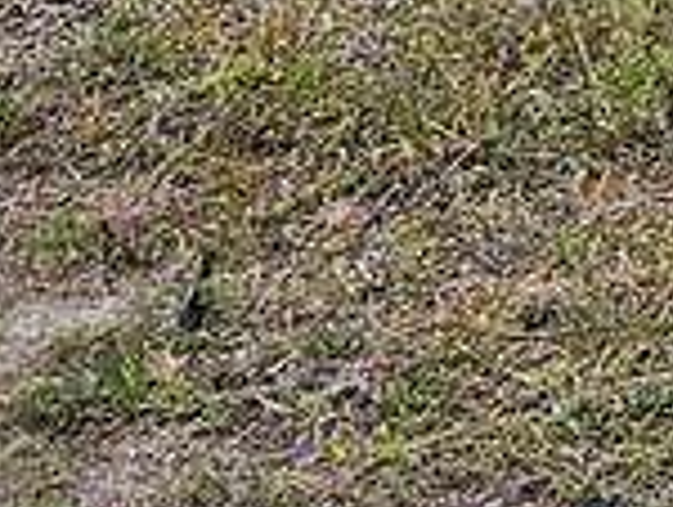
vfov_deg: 8.0
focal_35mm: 157
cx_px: 1920
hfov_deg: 9.9
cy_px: -1081
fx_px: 3057
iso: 10
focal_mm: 6.3
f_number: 1.7
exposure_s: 1/228
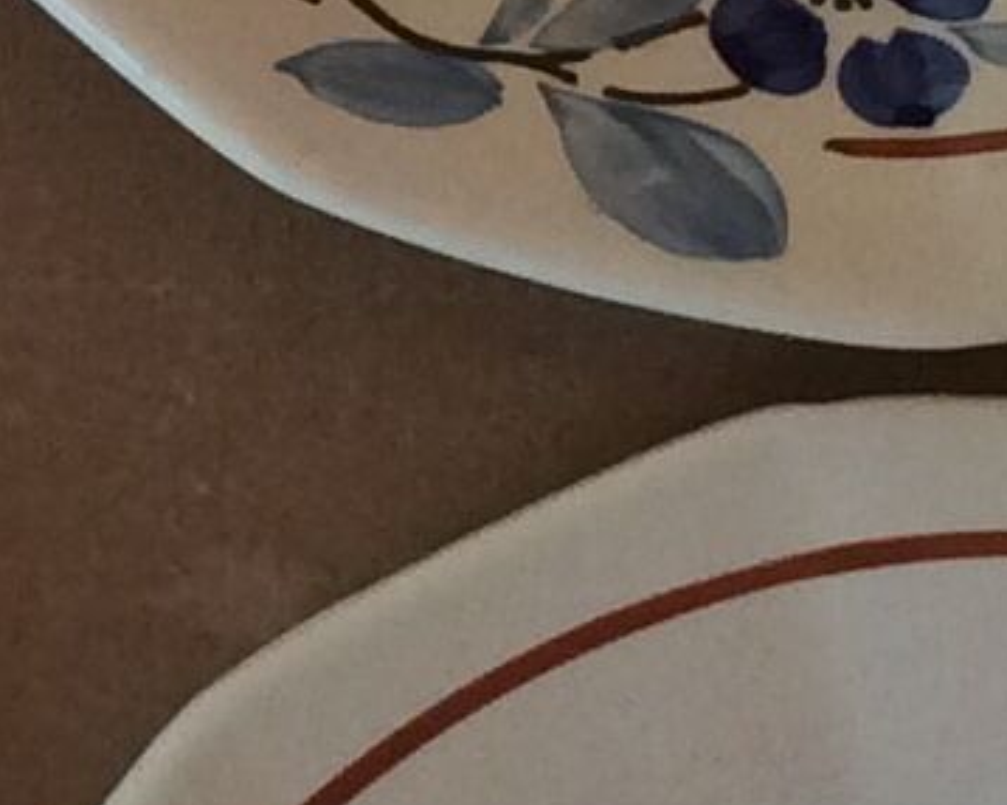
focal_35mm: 226
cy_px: 284
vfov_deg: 6.8
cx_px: -686
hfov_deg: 8.3
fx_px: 6732
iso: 80
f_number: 2.4
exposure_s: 1/25
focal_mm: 3.3
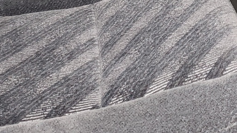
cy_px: -143
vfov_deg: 11.9
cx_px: 133
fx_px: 559
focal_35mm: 89
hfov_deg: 23.9
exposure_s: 1/60.2
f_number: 1.5
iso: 77
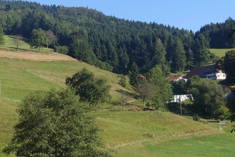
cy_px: 58
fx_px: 555
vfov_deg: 16.1
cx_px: 42
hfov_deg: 23.5
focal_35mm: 85
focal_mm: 15.1
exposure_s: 1/320
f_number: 5.6
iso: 125
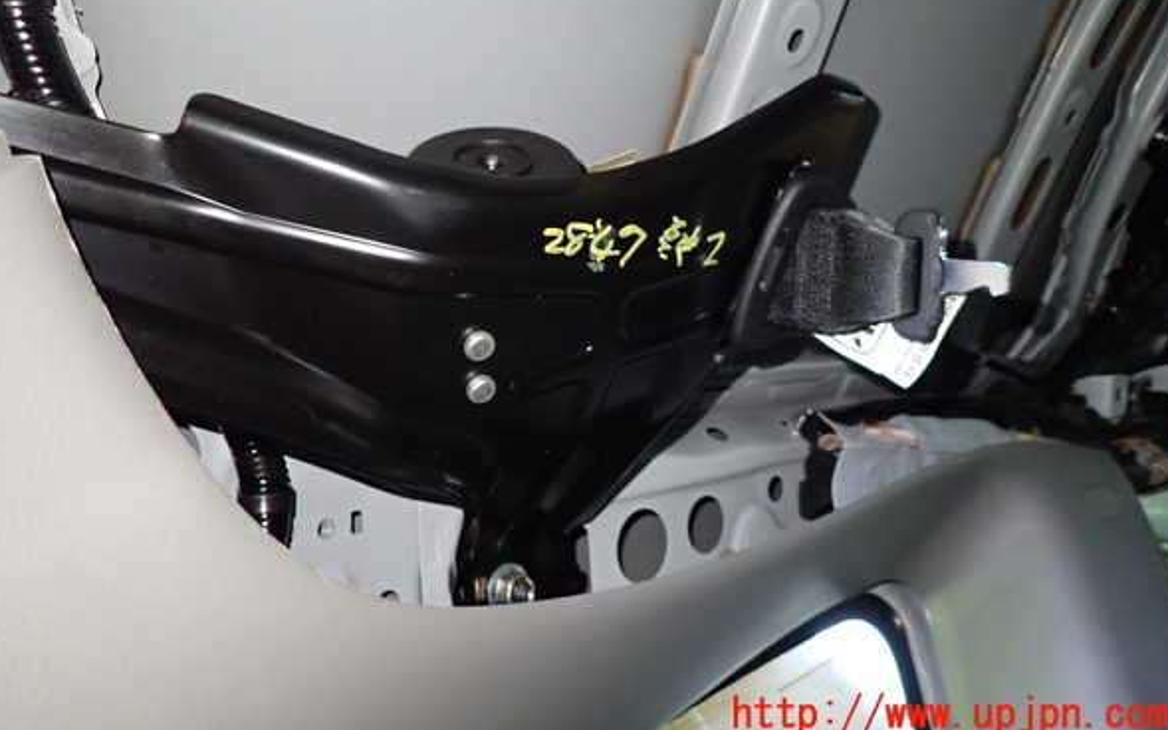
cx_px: 585
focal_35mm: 27
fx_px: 859
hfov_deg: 68.4
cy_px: 294
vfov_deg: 45.8
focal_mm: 4.5
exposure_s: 1/20
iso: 800
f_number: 2
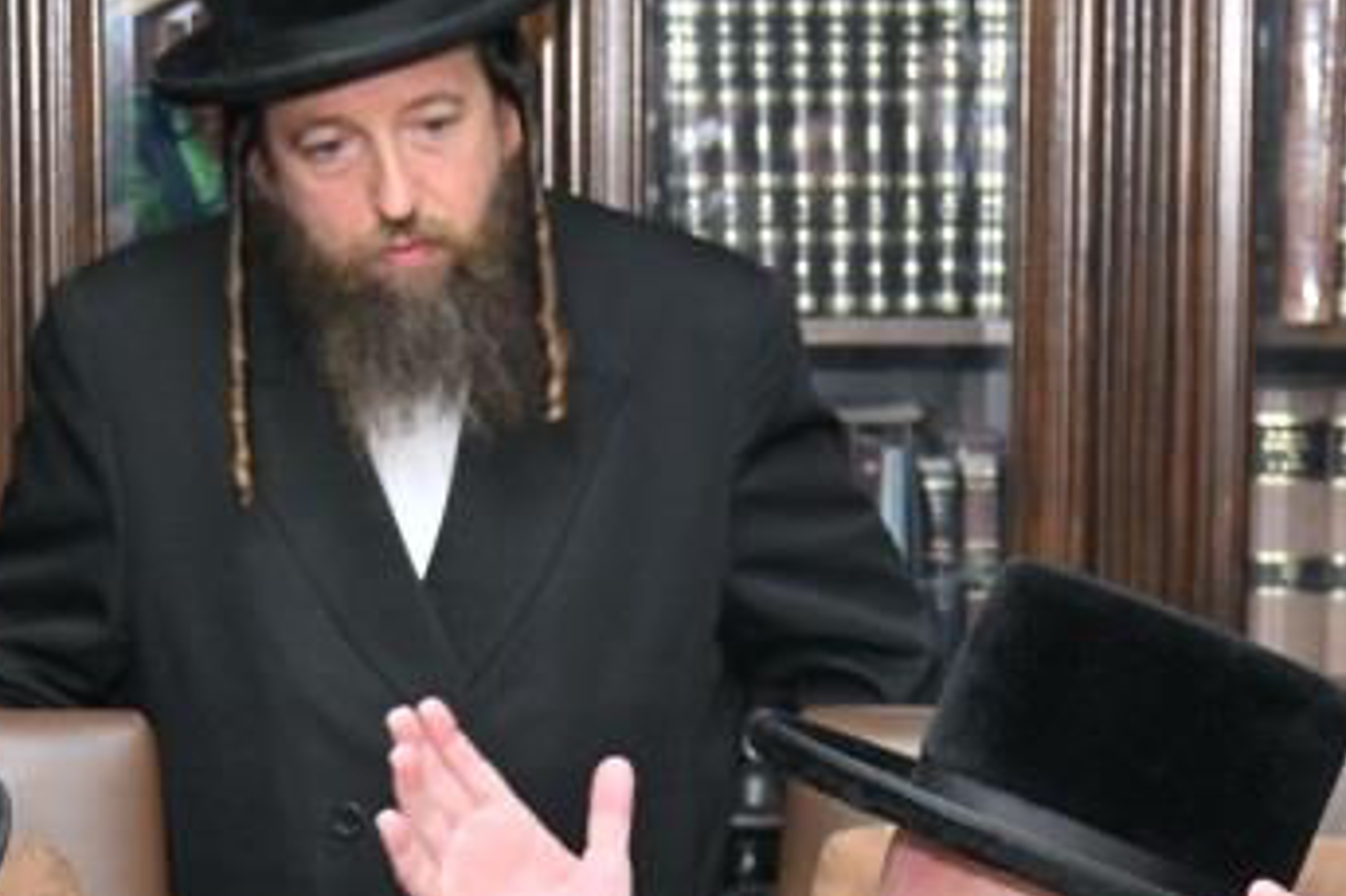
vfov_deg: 9.5
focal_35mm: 143
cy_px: 1039
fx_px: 5344
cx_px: 693
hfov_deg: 14.4
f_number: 4
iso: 250
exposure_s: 1/200
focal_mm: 48
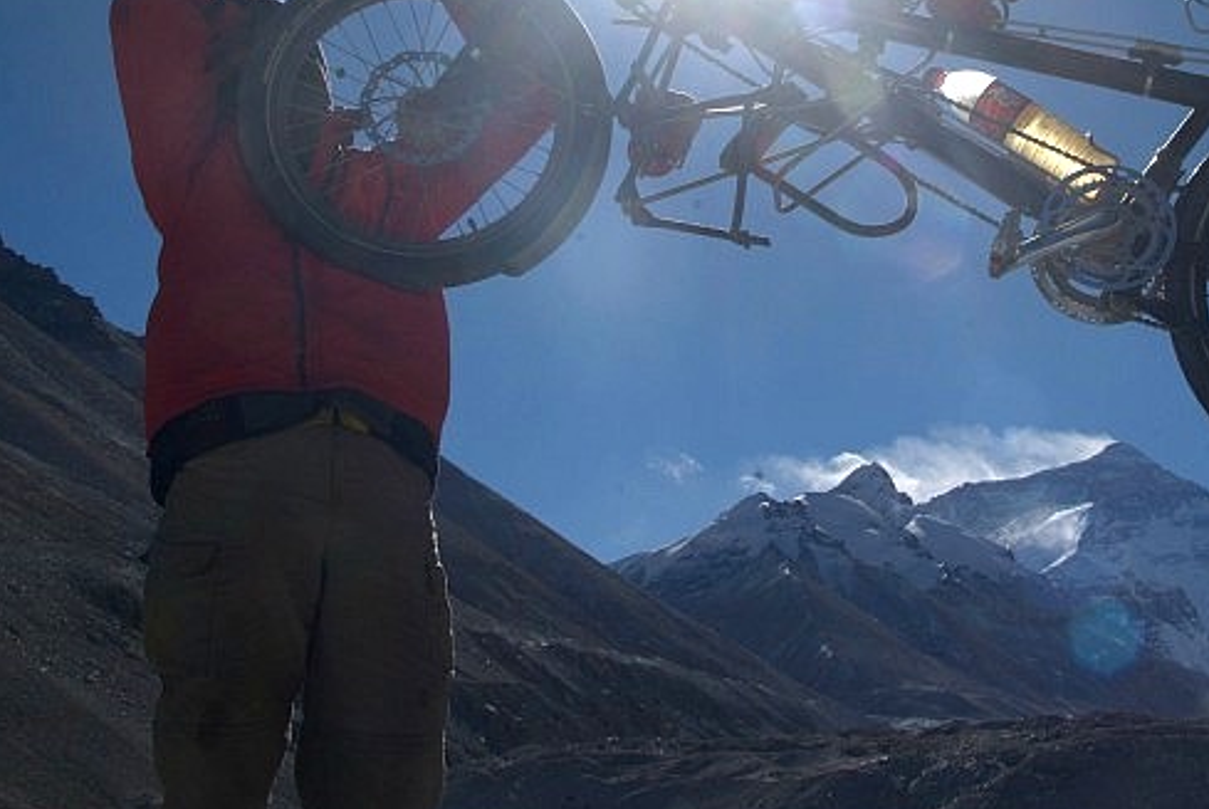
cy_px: 310
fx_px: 1815
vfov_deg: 25.0
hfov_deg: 35.8
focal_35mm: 54
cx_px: 937
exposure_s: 1/350
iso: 100
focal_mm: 22
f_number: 9.5
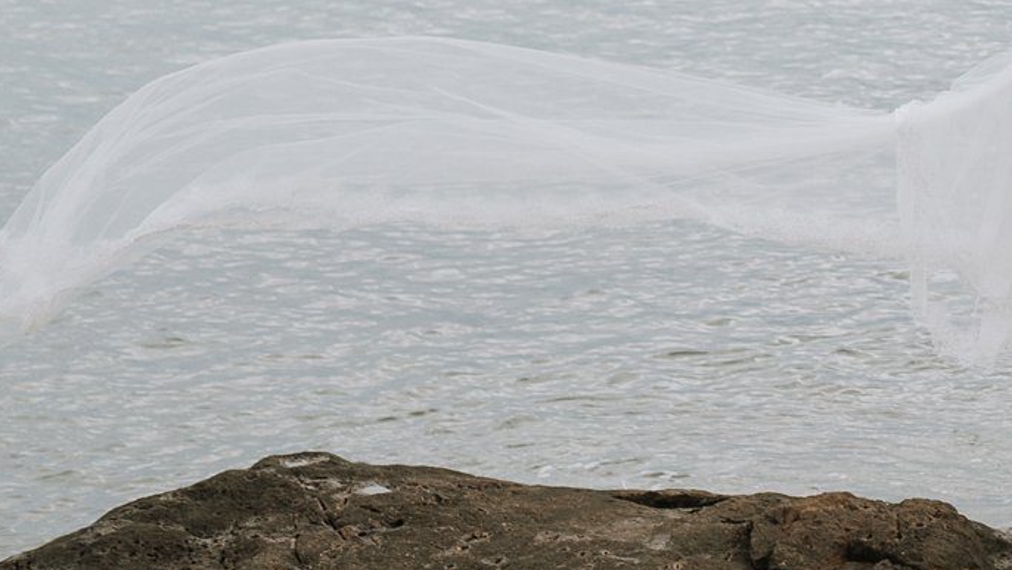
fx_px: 5126
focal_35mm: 191
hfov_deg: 10.9
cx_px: 1456
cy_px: -234
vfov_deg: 6.3
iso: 400
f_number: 2.5
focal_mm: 50
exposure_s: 1/800
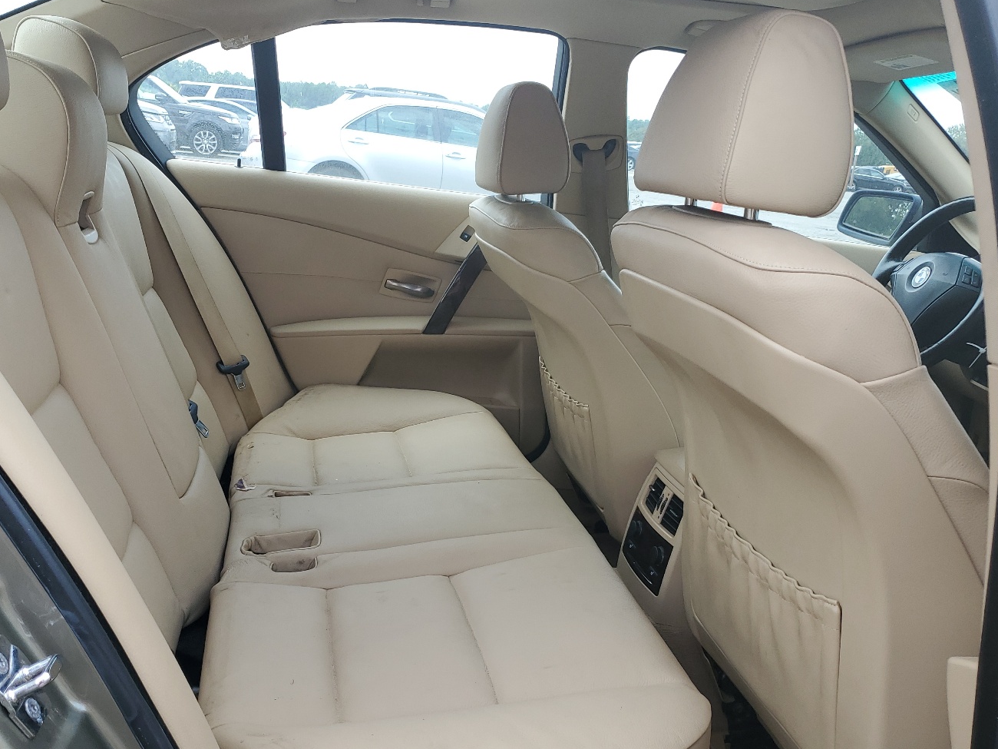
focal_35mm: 32
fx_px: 923
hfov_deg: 56.7
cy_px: 449
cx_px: 442
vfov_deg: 43.9
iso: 50
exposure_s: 1/526
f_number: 1.5
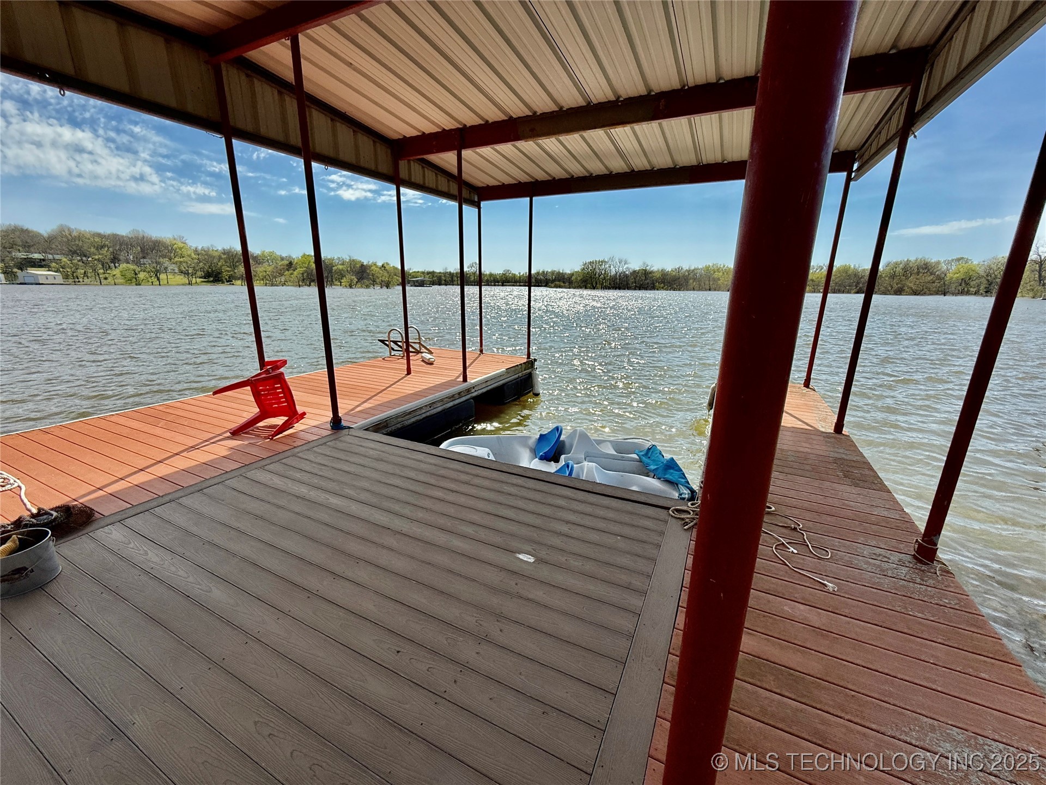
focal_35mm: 14
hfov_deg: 102.1
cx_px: 523
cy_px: 392
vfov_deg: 85.7
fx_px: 423
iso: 50
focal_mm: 2.22
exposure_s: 1/2506
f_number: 2.2
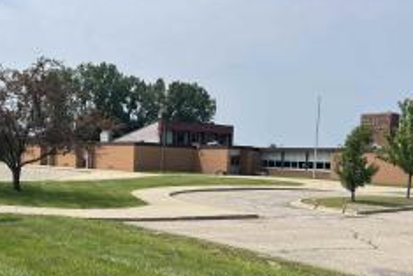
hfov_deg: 41.1
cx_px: 88
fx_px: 528
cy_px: 185
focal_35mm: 46
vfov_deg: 29.1
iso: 50
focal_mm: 5.7
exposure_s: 1/6579
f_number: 1.5
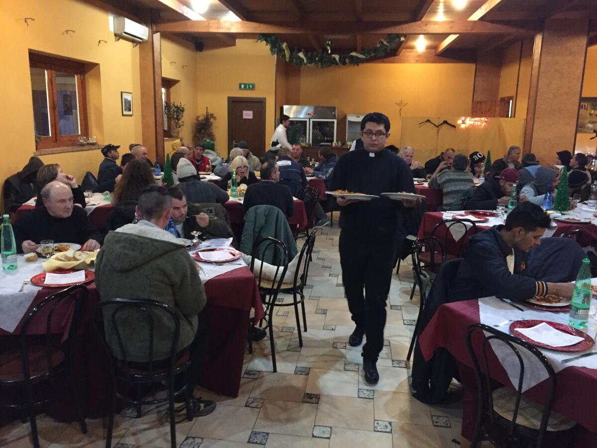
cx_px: 298
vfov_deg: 48.2
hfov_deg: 61.7
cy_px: 224
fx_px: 500
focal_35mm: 29
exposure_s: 1/17
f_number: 2.2
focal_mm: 4.15
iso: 400
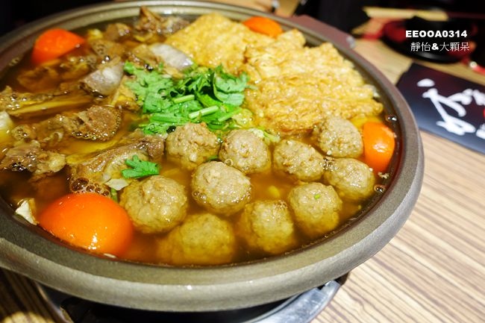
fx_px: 323
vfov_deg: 53.1
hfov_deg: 73.8
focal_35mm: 24
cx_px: 242
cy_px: 162
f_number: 2.5
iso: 125
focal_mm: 8.8
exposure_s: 1/30
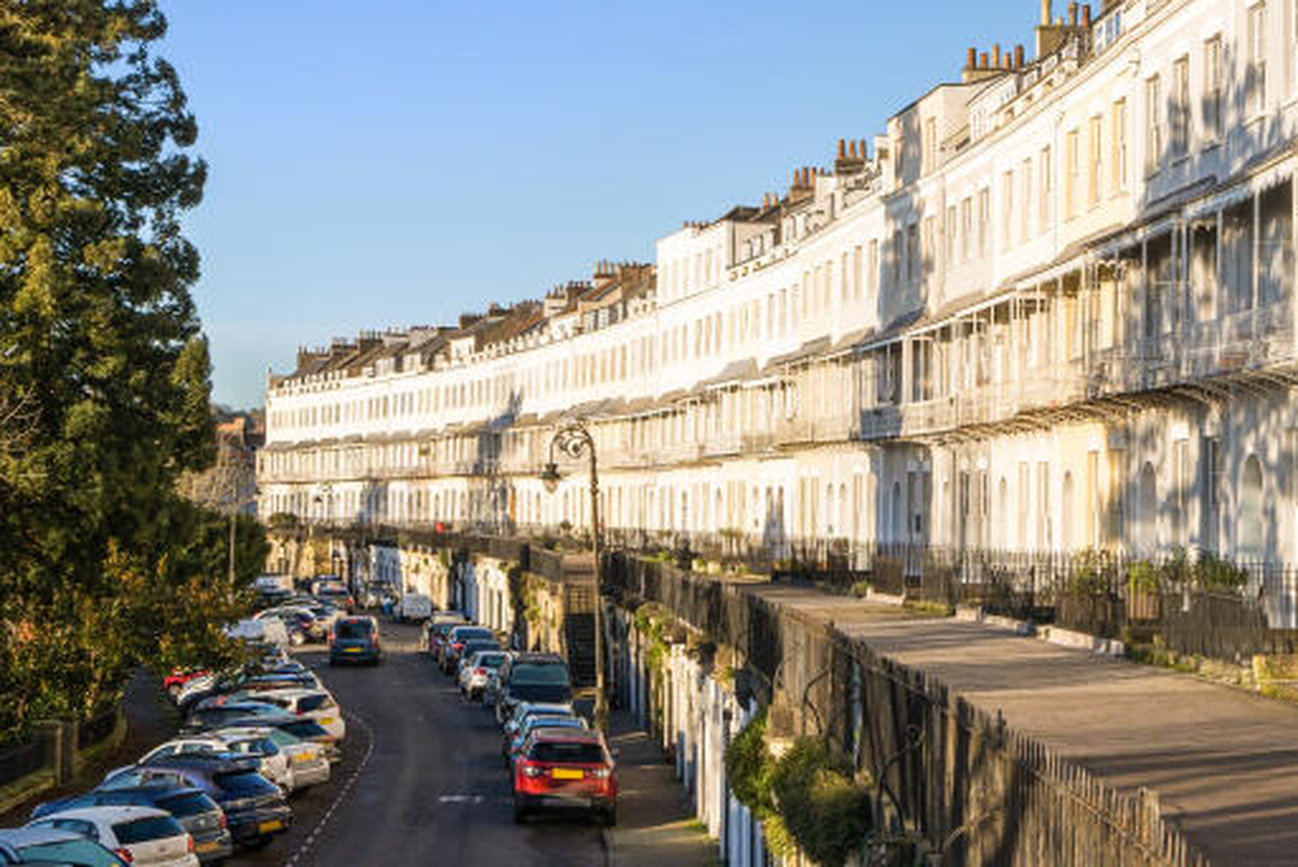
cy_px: 414
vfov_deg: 19.5
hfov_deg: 28.8
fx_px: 2525
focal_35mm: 70
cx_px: 763
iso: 500
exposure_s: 1/400
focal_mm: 35
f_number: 10
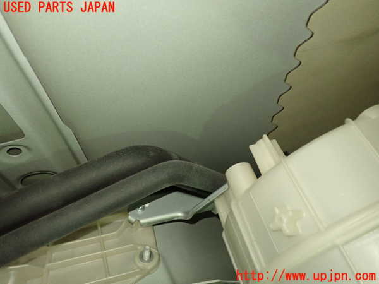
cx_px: 190
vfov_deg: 46.8
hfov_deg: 60.0
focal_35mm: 30
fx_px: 328
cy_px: 142
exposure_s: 1/40
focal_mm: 5.5
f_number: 2.3
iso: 800
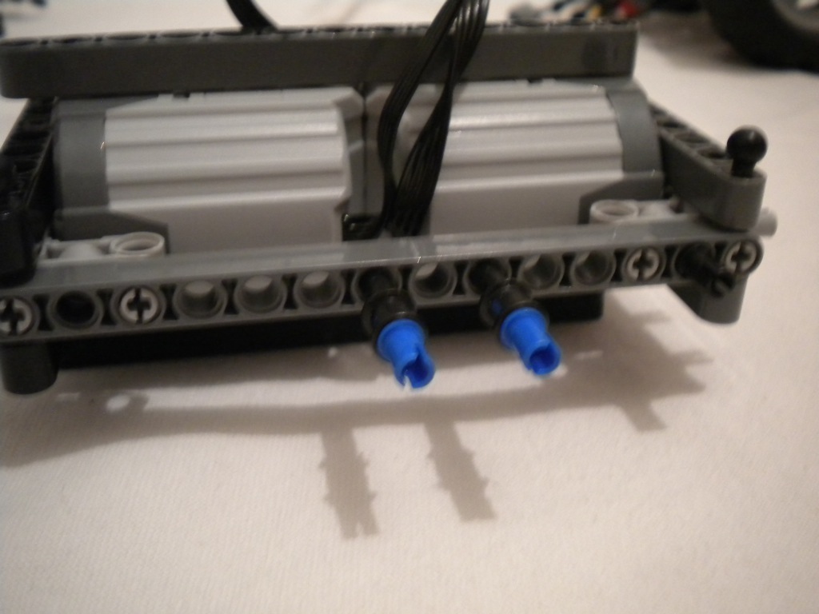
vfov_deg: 35.1
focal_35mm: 41
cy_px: 307
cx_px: 410
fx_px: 970
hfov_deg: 45.8
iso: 531
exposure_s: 1/8.8
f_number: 3.5
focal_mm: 7.4
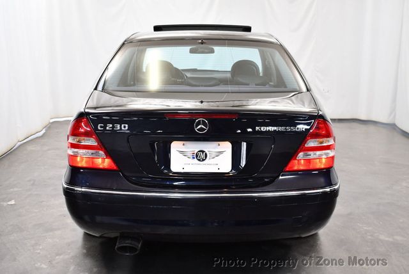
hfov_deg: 46.4
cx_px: 204
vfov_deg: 32.0
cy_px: 137
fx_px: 478
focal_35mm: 42
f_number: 3.8
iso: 1400
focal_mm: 21
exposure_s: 1/125
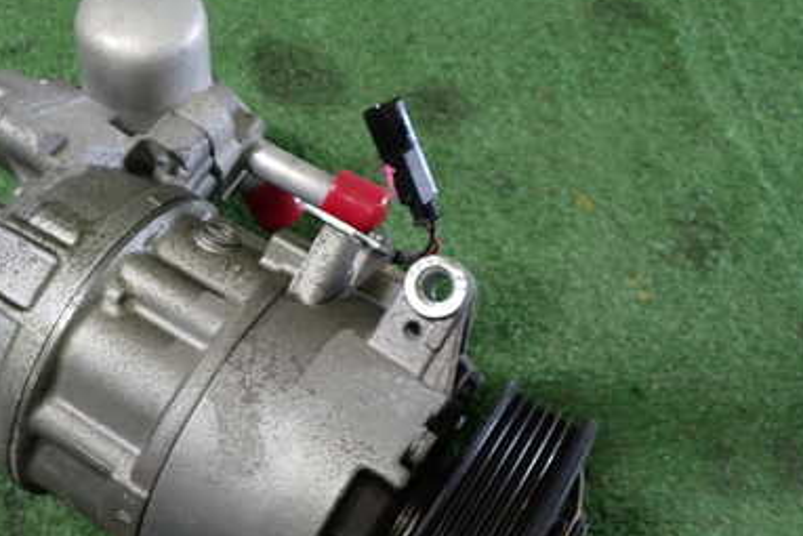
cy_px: 324
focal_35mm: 49
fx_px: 1093
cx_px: 284
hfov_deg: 40.0
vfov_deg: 27.5
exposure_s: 1/60
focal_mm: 5.4
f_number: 2.3
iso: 200
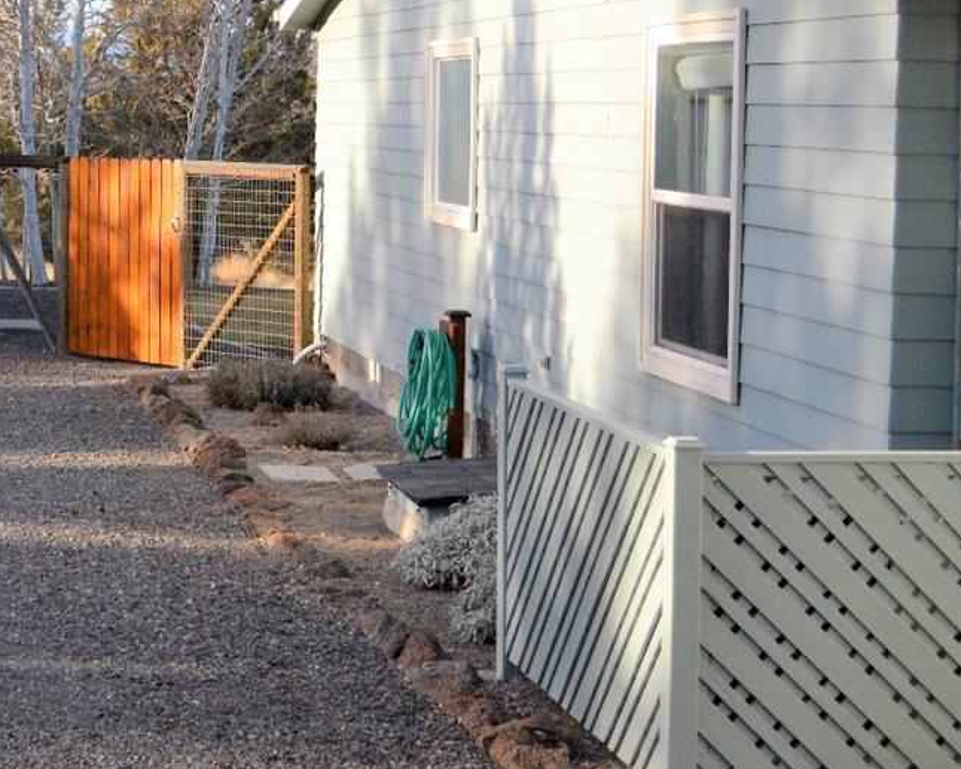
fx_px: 2418
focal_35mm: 85
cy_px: 174
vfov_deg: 17.9
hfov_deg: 21.6
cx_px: -31
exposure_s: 1/4000
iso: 1100
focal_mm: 26
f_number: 4.2
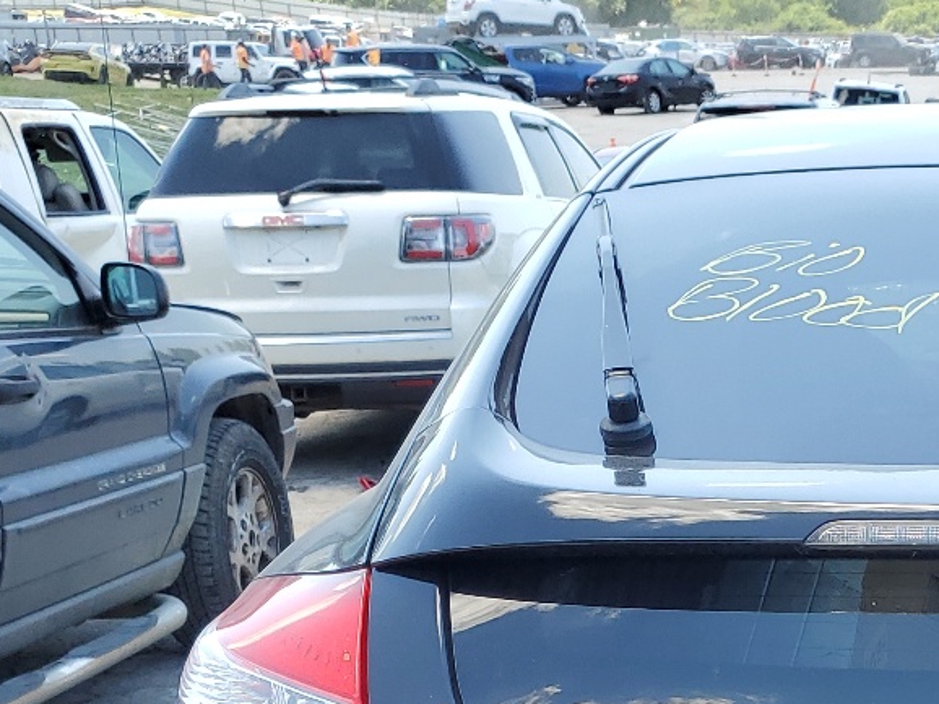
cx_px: 971
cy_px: 845
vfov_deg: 19.3
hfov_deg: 25.5
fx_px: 1952
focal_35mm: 72
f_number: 1.5
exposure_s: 1/625
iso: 50
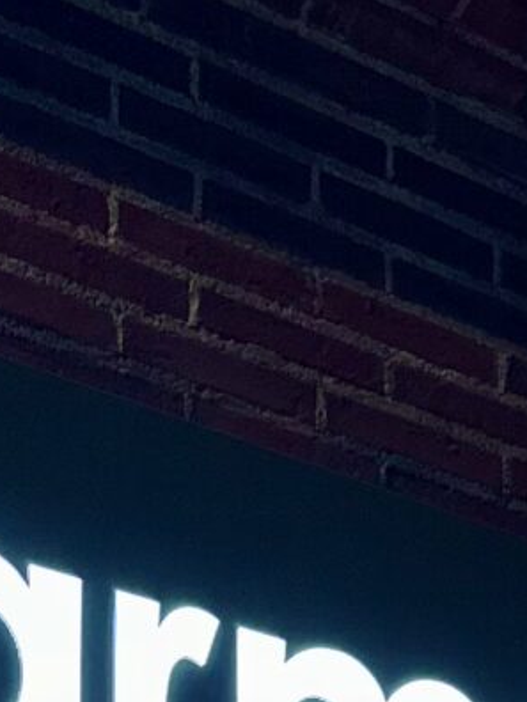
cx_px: 855
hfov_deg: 9.3
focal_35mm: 155
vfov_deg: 11.0
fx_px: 3146
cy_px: 1613
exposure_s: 1/50
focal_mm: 6.76
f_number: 1.78
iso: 320
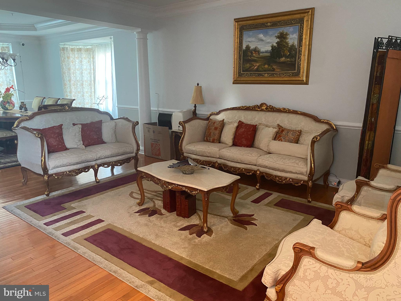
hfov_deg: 67.3
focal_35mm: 26
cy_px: 150
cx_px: 200
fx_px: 301
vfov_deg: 53.1
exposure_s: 1/40
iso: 400
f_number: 1.8
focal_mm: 4.25
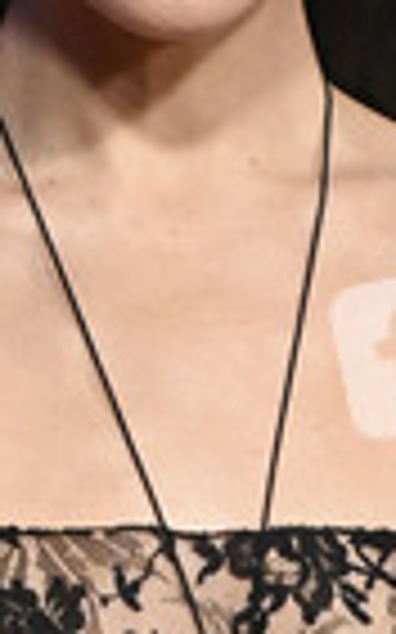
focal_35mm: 133
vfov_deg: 15.6
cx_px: 155
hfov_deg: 9.8
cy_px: 108
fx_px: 2299
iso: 3200
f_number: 4.5
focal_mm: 46
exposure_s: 1/250
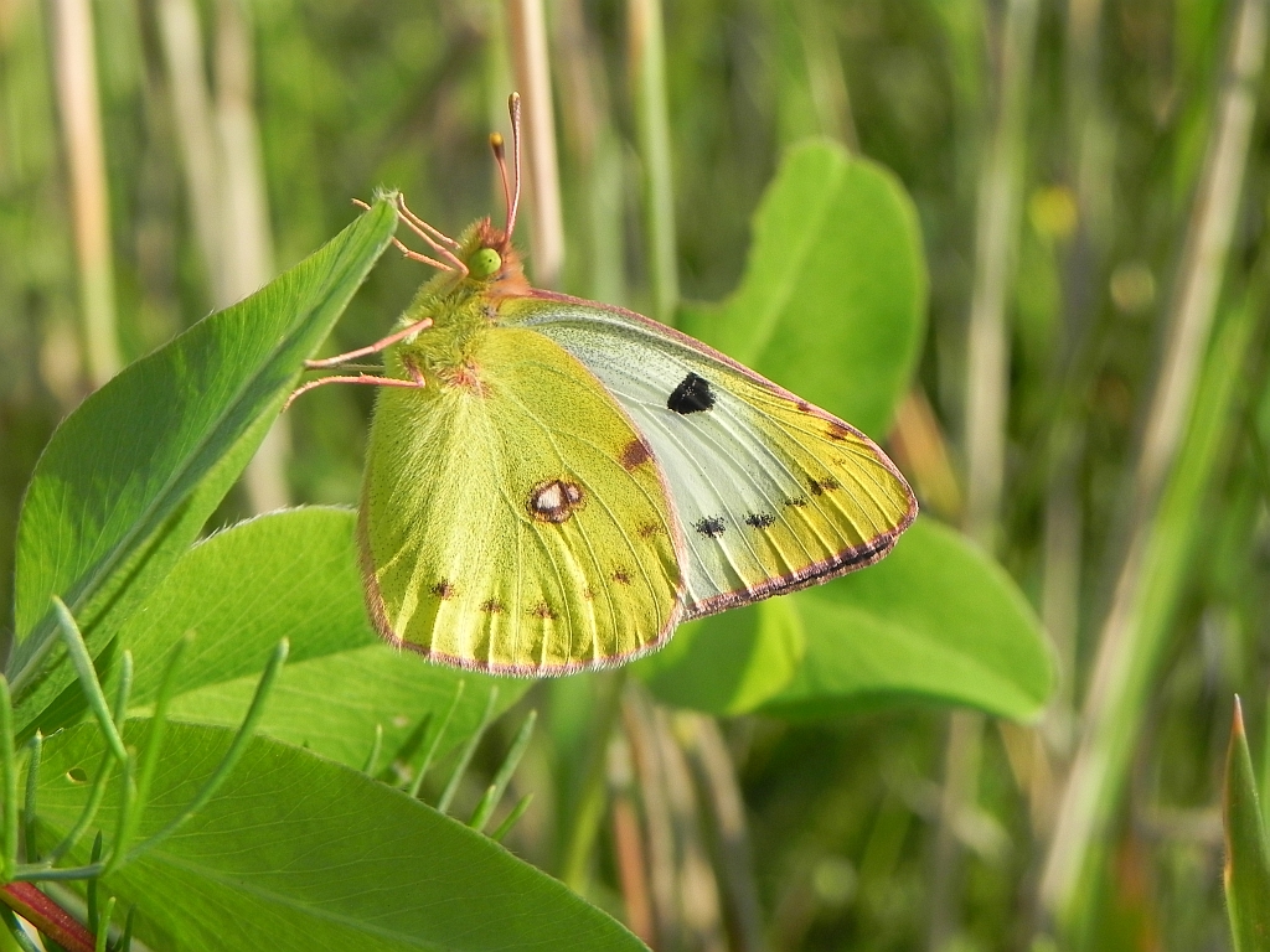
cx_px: 635
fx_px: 3852
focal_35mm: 105
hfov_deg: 18.7
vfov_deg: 14.1
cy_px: 476
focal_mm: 18.8
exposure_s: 1/568
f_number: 4.5
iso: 160
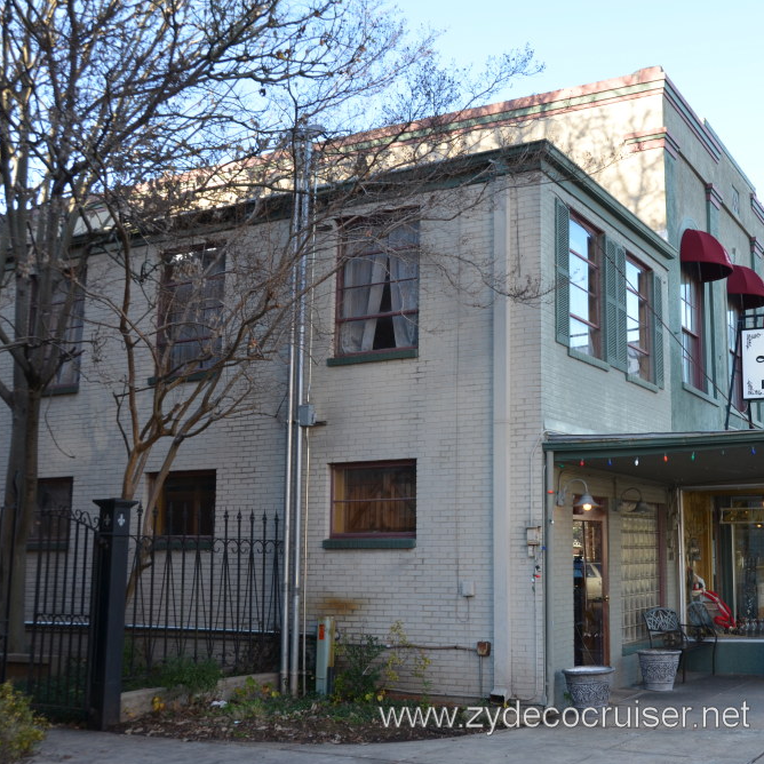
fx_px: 974
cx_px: 564
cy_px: 387
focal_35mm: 39
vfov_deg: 42.8
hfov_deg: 41.7
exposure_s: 1/125
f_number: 5.6
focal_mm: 20
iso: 200
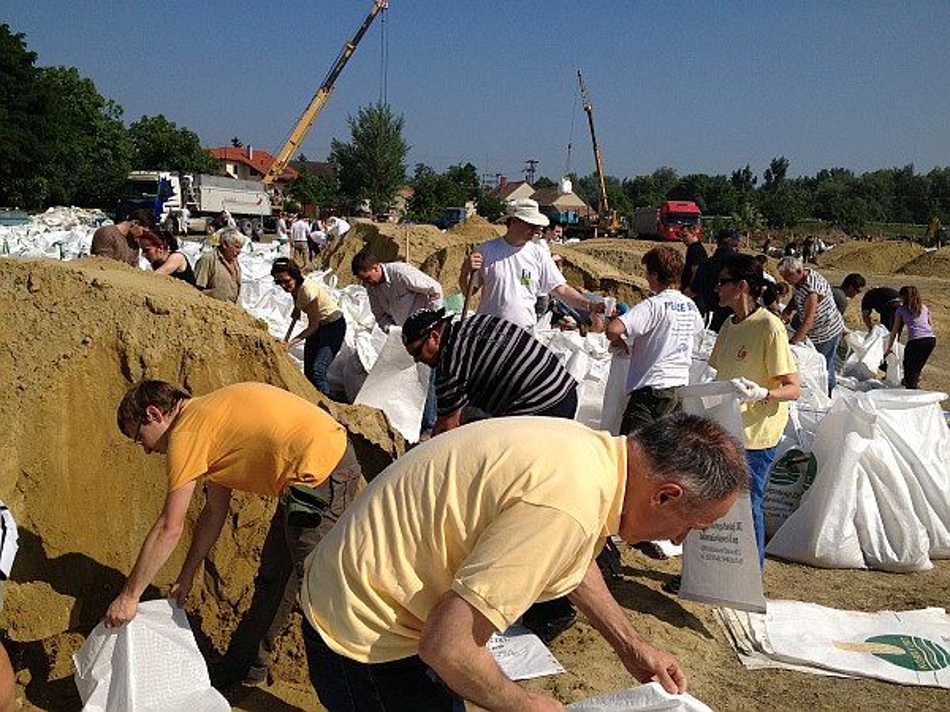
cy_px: 356
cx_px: 475
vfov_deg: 40.7
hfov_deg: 52.6
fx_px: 961
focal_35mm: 35
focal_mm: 4.28
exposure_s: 1/3690
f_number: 2.4
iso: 50
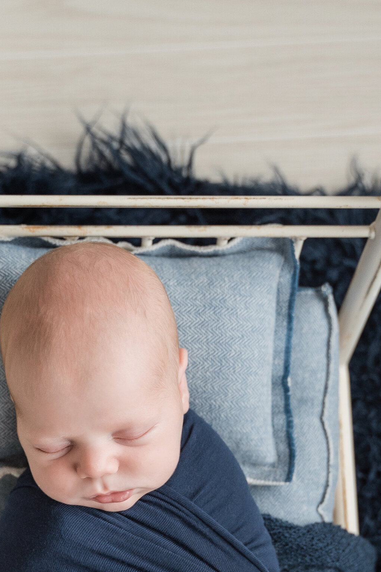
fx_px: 1096
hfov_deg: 19.6
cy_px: 560
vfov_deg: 27.7
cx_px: 120
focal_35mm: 69
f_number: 2.8
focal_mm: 28
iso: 640
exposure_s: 1/320
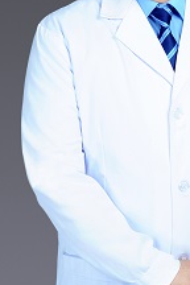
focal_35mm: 104
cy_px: 94
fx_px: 823
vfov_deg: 19.6
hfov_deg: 13.1
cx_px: 156
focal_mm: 50
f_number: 9
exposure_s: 1/125
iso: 200
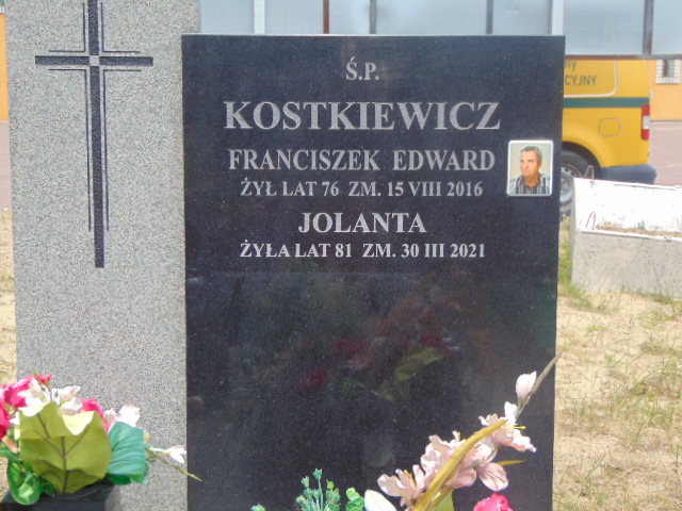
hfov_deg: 27.4
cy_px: 256
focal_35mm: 71
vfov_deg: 20.7
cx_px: 341
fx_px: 1399
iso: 80
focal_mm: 12.8
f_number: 3.7
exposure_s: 1/640
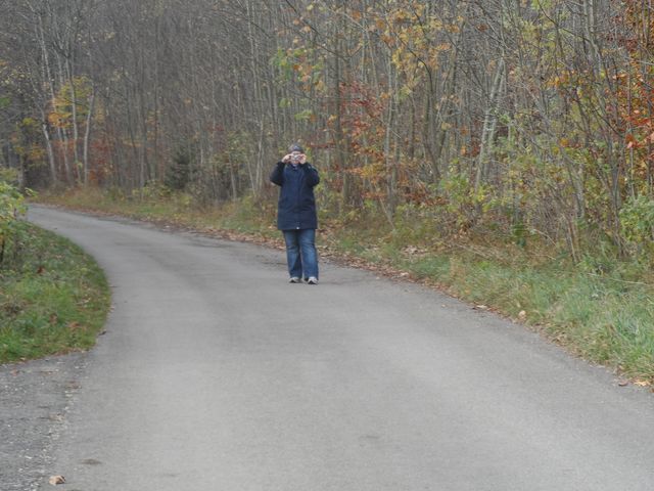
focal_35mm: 120
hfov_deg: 16.4
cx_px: 327
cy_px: 246
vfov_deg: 12.3
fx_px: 2267
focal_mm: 19.5
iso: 80
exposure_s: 1/125
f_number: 4.6
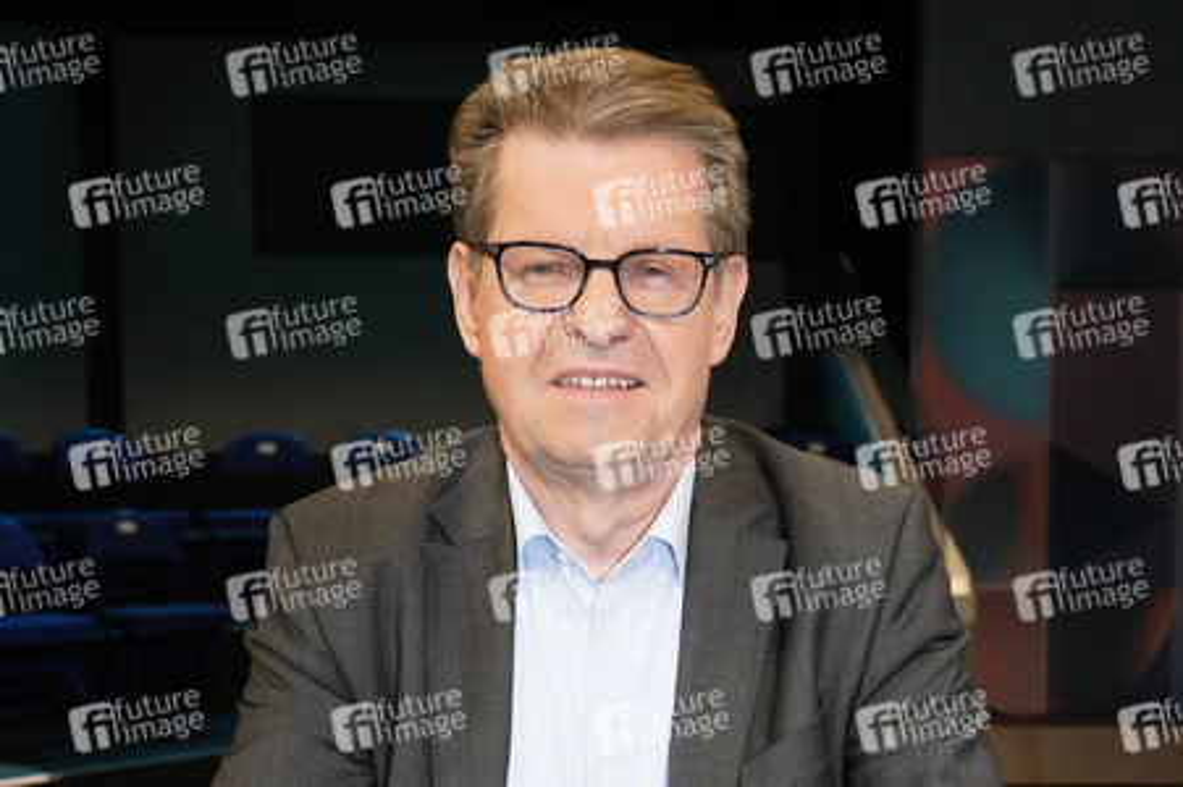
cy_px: 394
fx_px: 1116
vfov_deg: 38.8
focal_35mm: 34
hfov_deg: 55.8
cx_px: 592
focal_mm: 34
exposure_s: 1/160
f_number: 5.6
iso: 2000
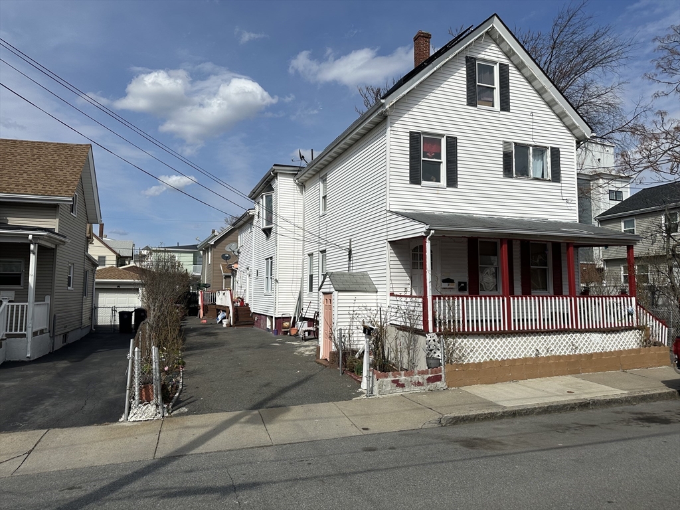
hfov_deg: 71.6
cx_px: 340
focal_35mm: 24
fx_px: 471
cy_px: 255
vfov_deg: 56.8
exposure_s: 1/10753
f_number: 1.78
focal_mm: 6.86
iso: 80
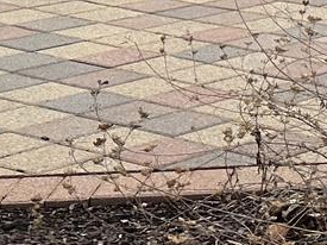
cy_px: -409
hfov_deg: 8.9
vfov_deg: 7.5
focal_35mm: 179
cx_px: 1001
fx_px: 1690
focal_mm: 6.86
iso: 80
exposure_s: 1/2299
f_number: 1.78
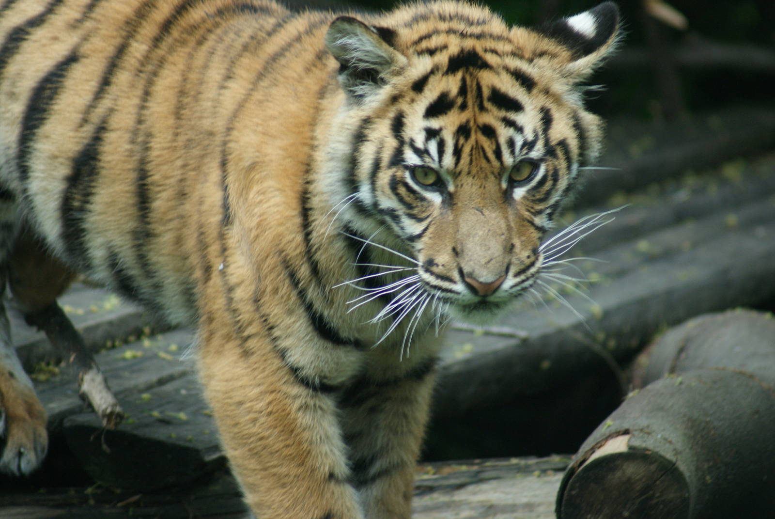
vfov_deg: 3.1
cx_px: 388
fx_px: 9699
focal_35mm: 450
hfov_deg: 4.6
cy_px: 260
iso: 400
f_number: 5.6
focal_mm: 300
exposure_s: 1/160
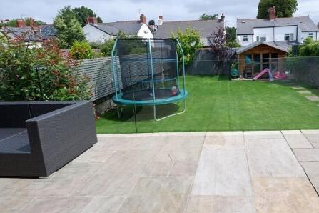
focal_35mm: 22
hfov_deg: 75.8
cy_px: 81
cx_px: 216
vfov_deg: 56.6
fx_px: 195
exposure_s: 1/400
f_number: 8
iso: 200
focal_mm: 10
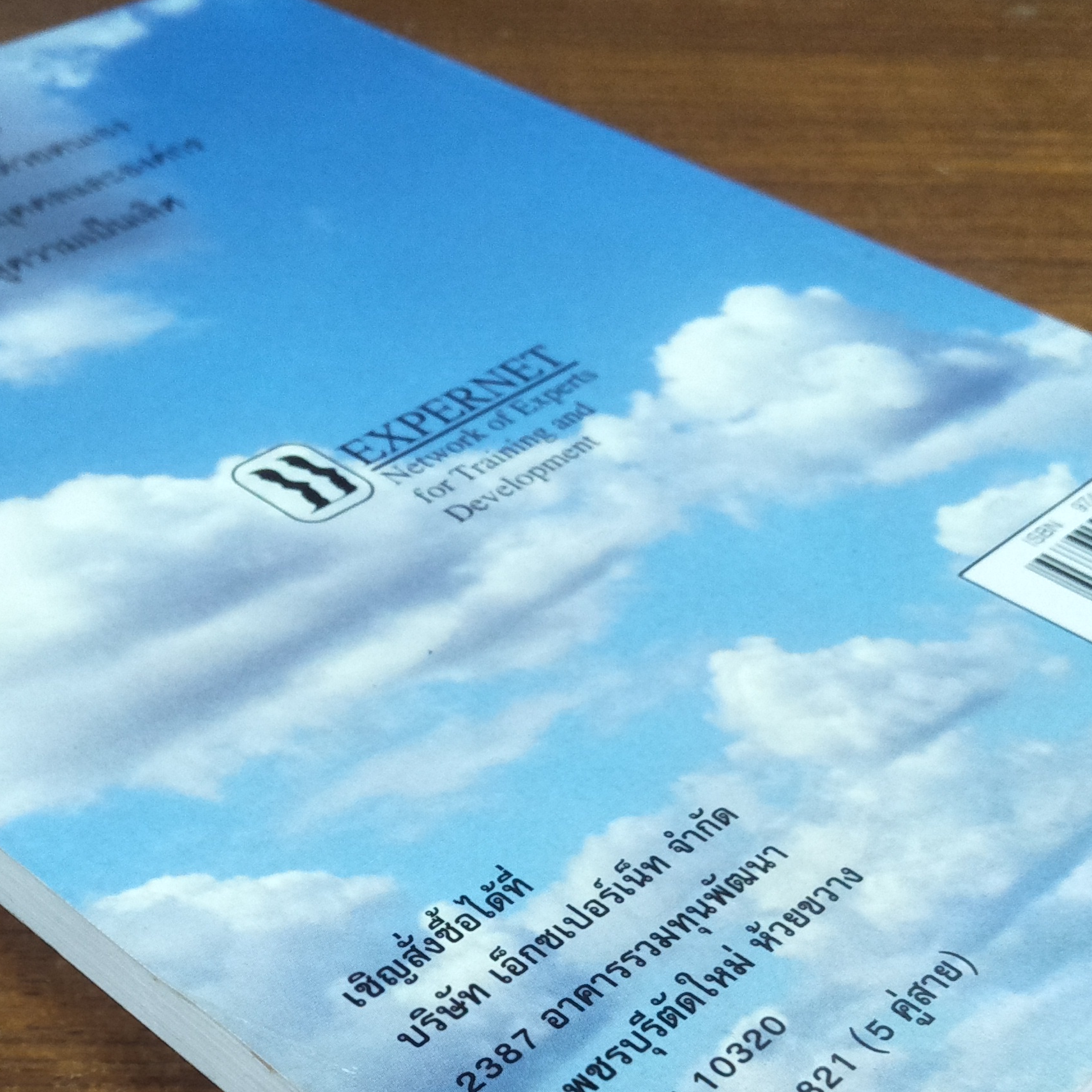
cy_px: 817
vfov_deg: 38.2
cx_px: 441
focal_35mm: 43
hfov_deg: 39.0
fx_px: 1535
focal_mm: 3.46
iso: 273
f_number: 2.2
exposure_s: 1/33
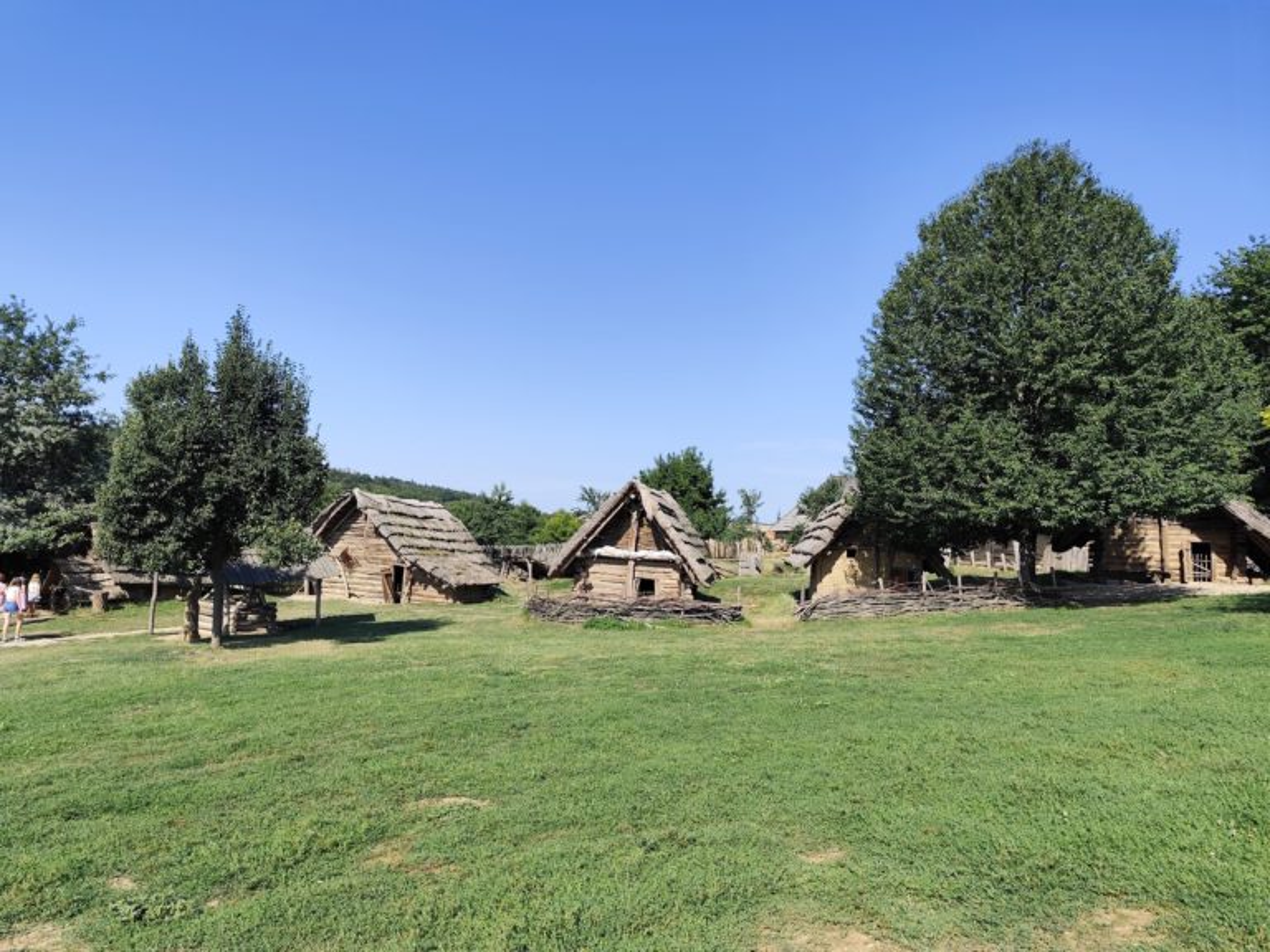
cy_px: 476
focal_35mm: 23
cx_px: 635
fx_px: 844
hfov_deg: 73.9
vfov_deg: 58.9
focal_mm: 6.19
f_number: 1.65
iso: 50
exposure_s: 1/603
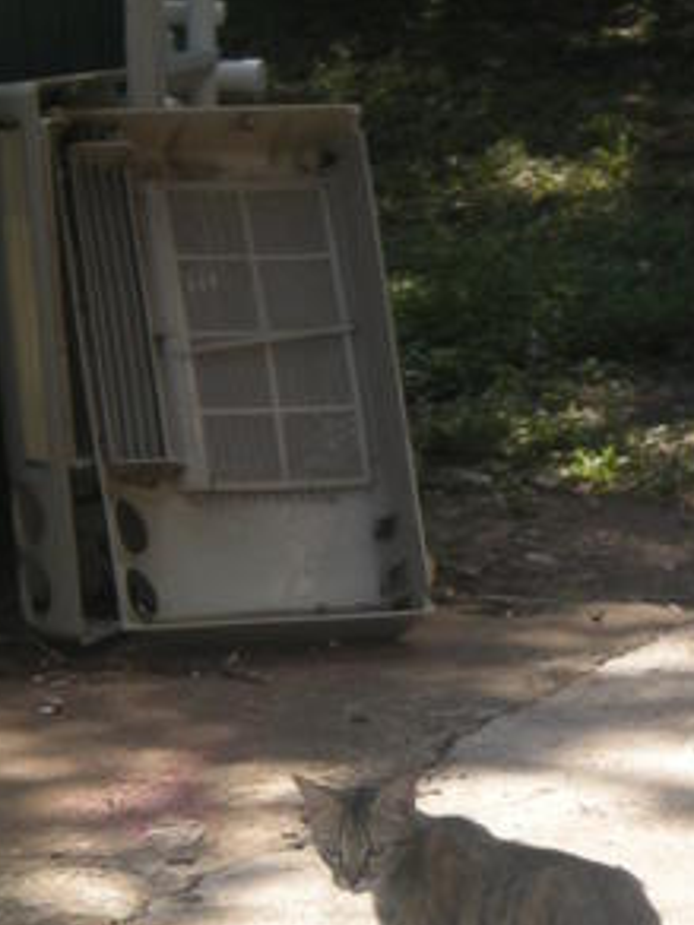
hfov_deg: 5.9
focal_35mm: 250
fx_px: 6683
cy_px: 1001
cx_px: 482
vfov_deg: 7.9
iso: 64
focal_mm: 18.9
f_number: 5.9
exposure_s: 1/119
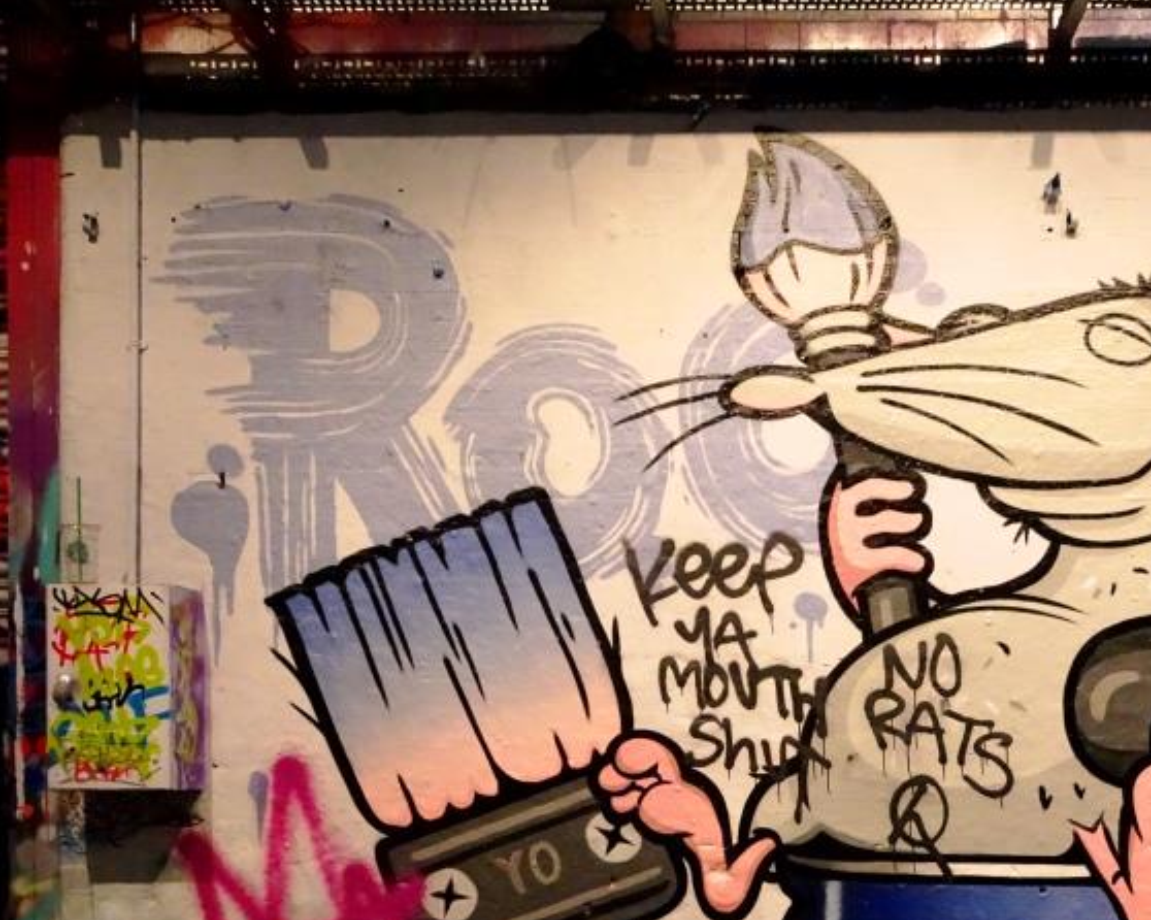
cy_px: 753
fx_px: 1464
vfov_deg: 33.7
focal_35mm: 43
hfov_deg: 42.5
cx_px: 743
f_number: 4
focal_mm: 4.1
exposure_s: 1/30
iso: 500
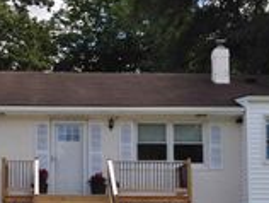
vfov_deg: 14.7
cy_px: 179
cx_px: 65
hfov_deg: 19.5
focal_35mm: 100
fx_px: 778
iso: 200
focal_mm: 22
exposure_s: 1/250
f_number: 10
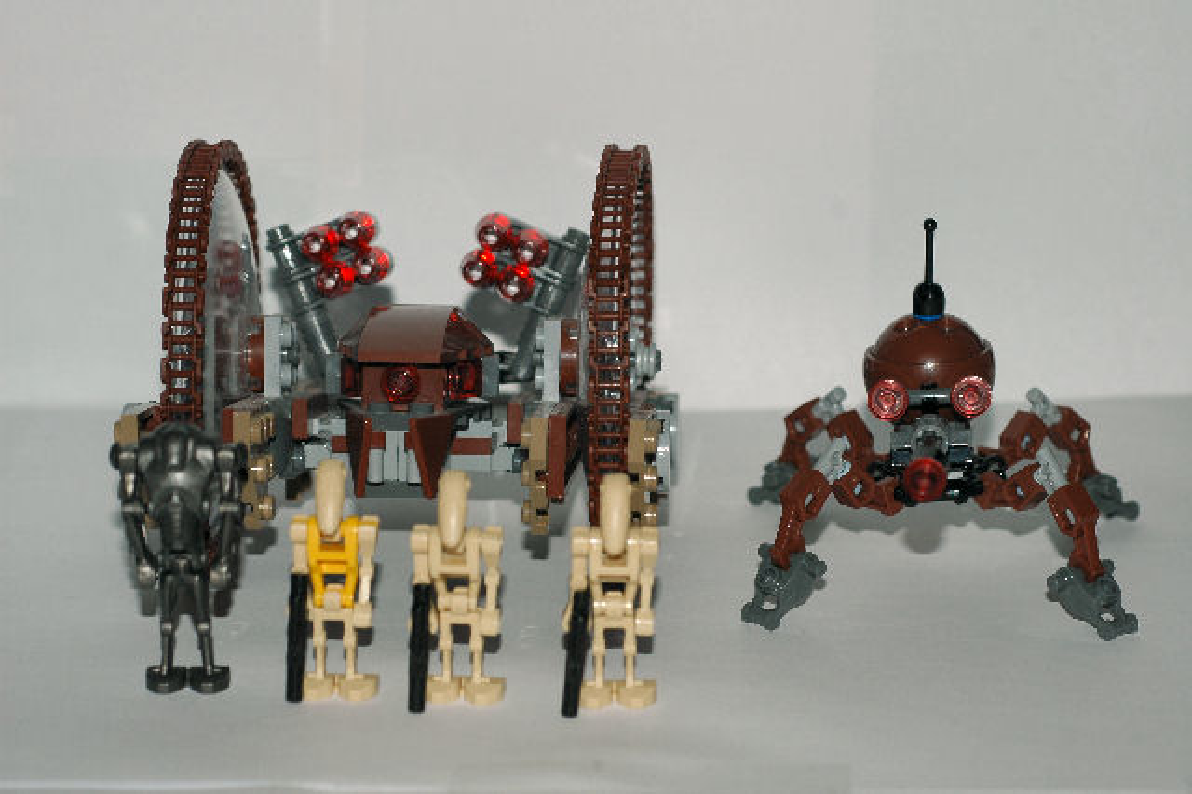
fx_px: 2978
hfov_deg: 22.6
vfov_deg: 15.2
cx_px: 596
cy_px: 397
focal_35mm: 90
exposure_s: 1/125
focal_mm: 60
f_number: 6.3
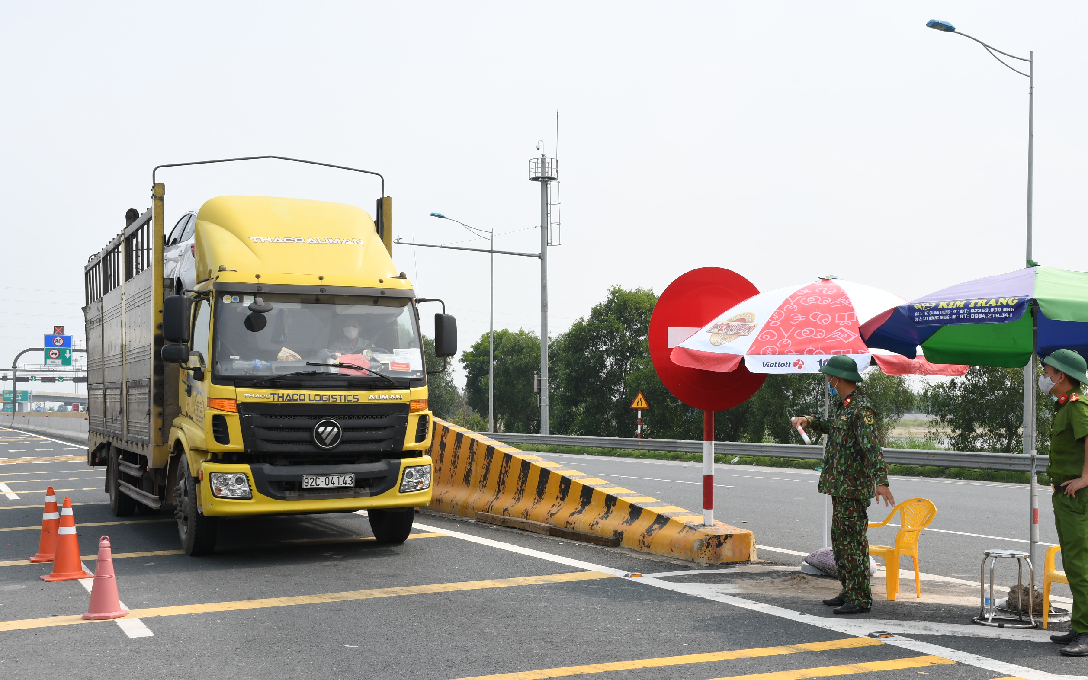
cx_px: 586
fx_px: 1305
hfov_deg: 45.2
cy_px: 377
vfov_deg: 29.2
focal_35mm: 44
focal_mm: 26
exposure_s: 1/200
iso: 160
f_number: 11
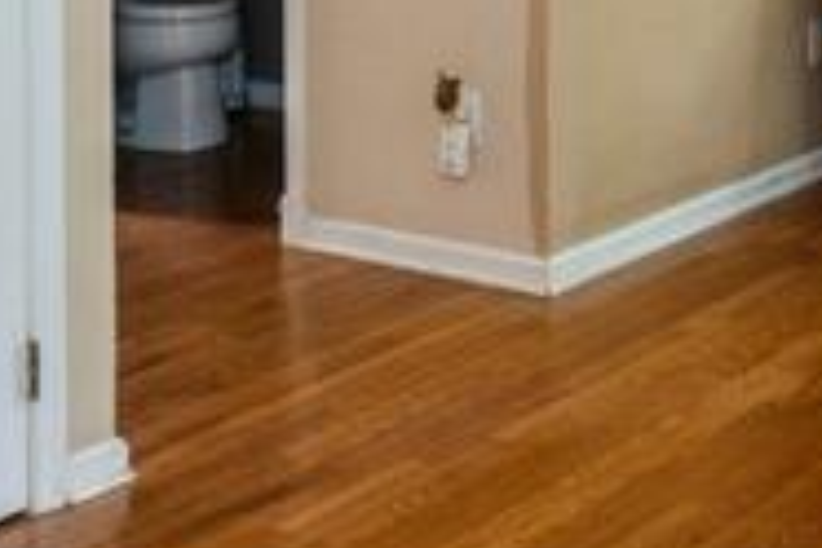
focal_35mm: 88
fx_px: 2009
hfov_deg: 22.3
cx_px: 818
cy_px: -283
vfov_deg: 14.5
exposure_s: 1/10
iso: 640
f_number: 8
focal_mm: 16
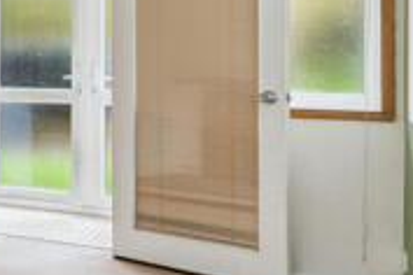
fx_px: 723
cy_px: 62
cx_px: -349
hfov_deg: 20.7
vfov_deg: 21.3
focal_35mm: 63
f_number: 6.3
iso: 800
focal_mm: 17
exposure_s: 1/30
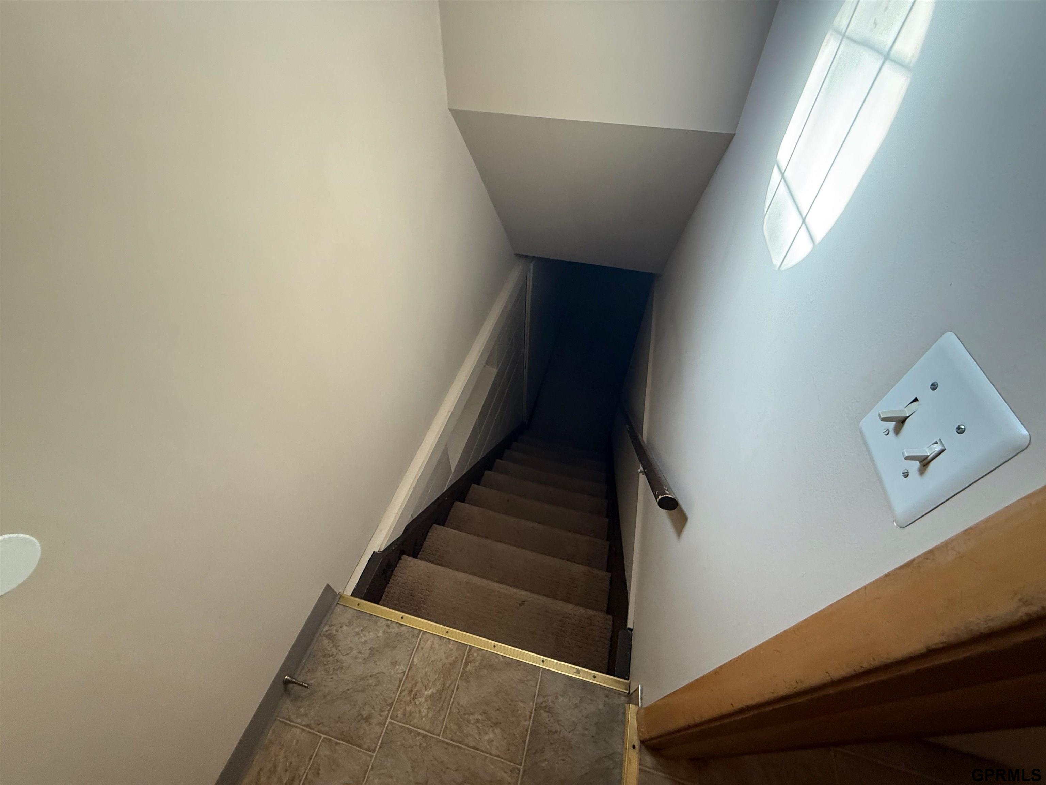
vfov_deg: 85.7
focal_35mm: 14
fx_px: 423
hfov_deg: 102.1
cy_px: 392
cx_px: 523
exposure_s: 1/120
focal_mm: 2.22
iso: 250
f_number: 2.2
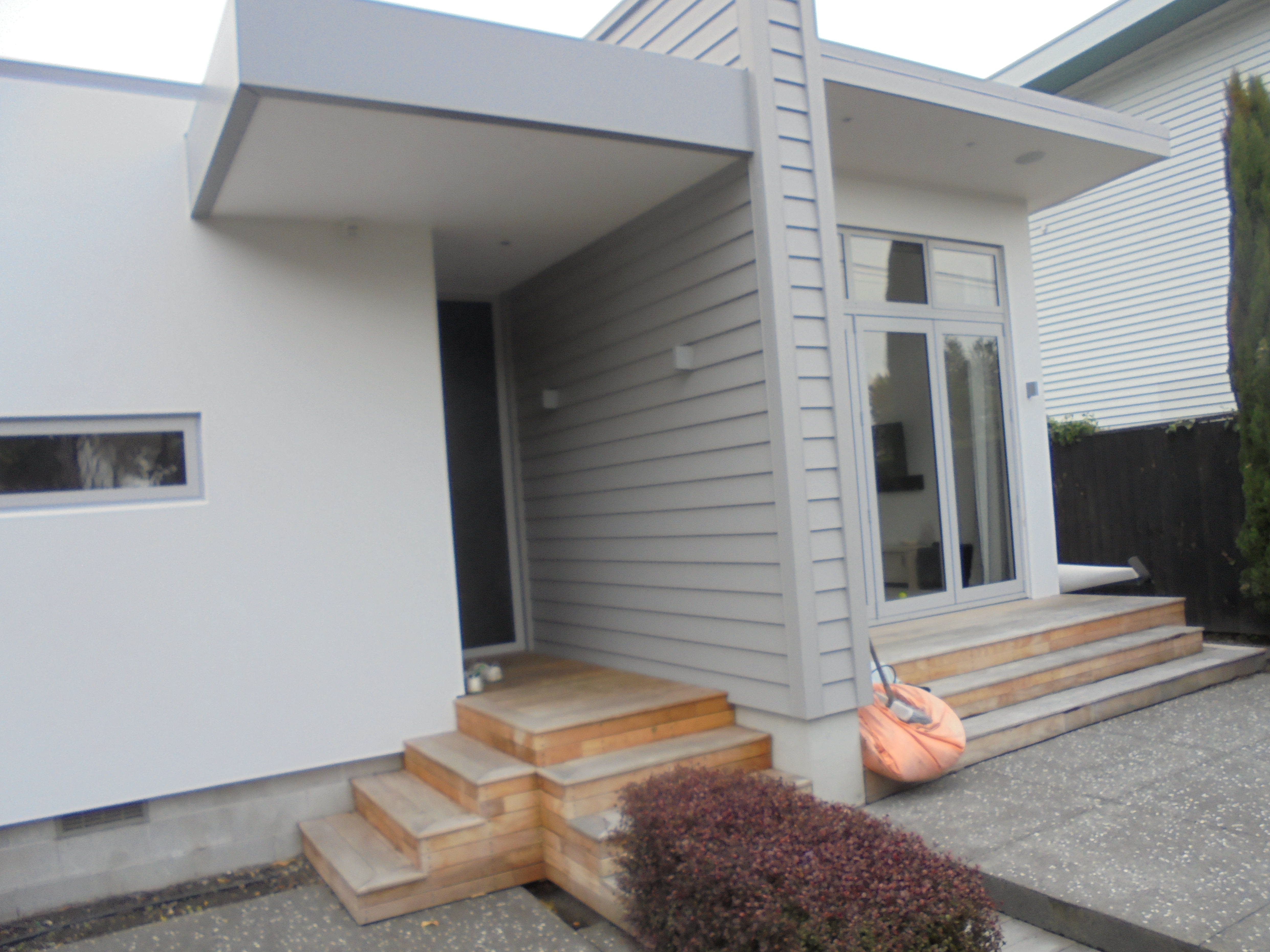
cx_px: 651
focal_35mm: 27
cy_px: 484
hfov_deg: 65.3
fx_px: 991
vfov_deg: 51.4
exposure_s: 1/40
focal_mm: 4.6
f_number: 3.5
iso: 100
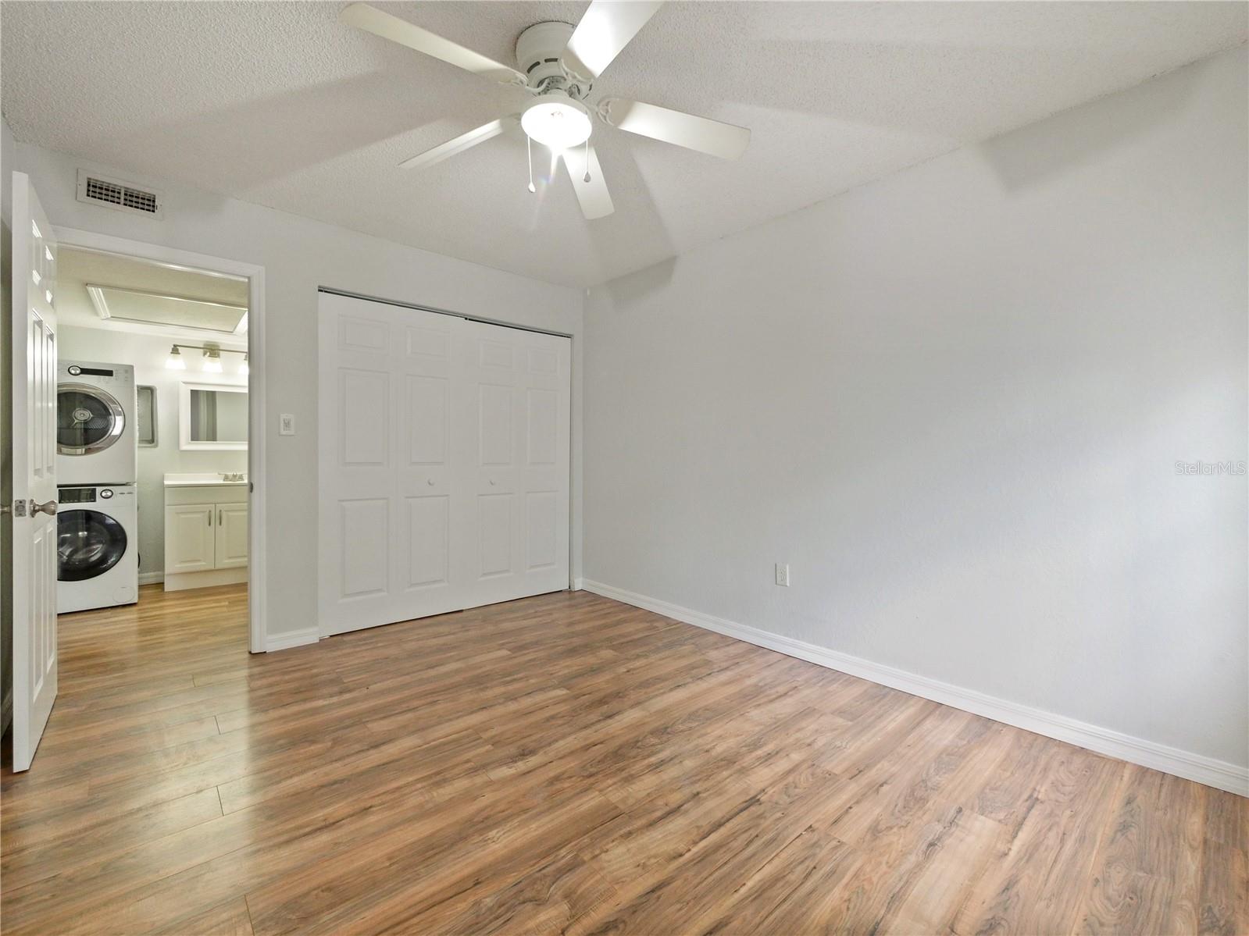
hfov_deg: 102.1
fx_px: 505
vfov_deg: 85.7
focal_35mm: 14
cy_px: 468
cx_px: 624
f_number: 4
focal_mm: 7
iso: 2000
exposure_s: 1/60
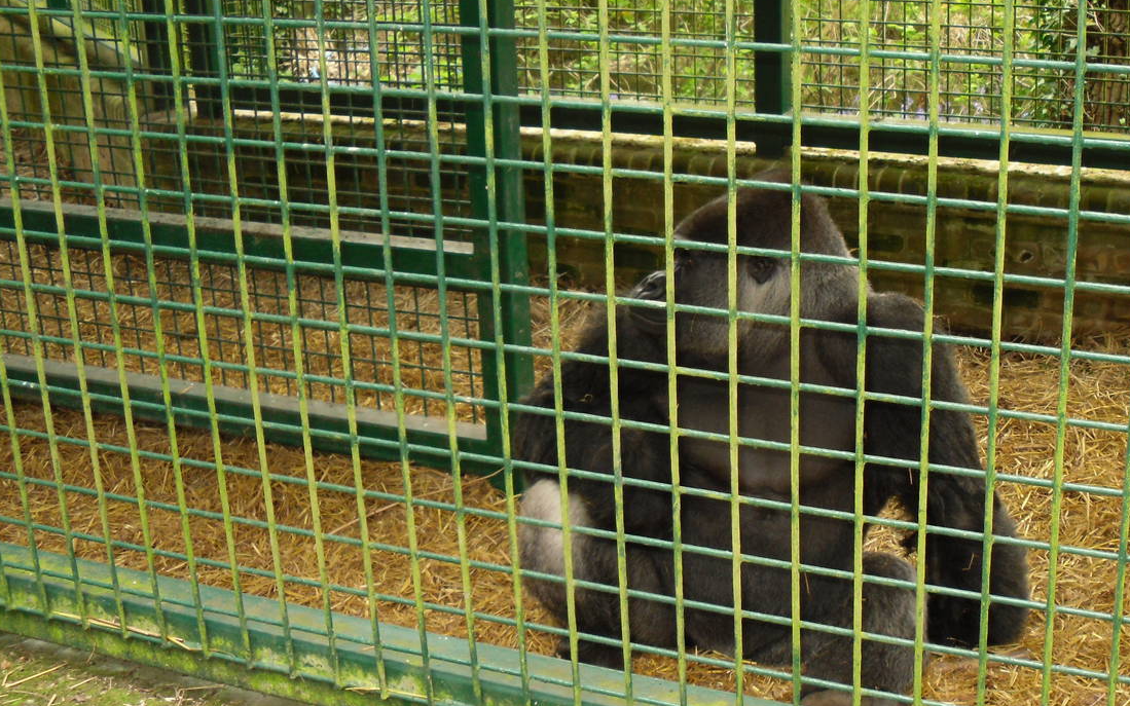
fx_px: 1663
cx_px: 814
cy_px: 363
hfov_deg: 36.8
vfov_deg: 24.0
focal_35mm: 54
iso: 160
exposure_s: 1/45
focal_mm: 6.3
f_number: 3
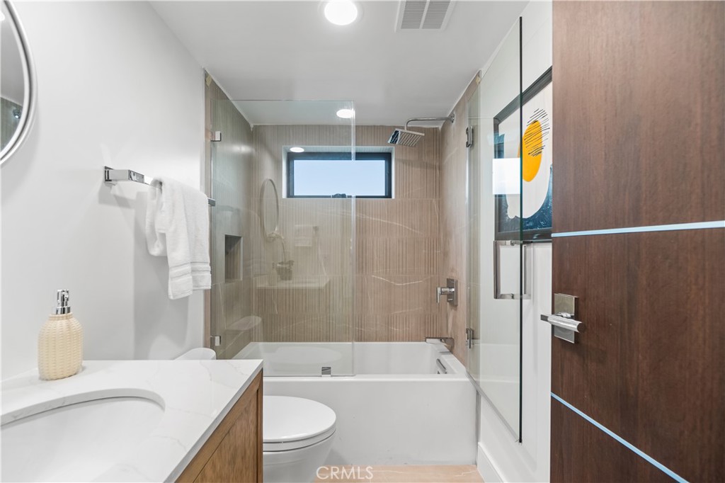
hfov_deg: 100.4
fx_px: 302
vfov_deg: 77.3
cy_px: 242
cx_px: 362
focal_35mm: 15
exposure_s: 1/15
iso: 320
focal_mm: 10
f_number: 4.5
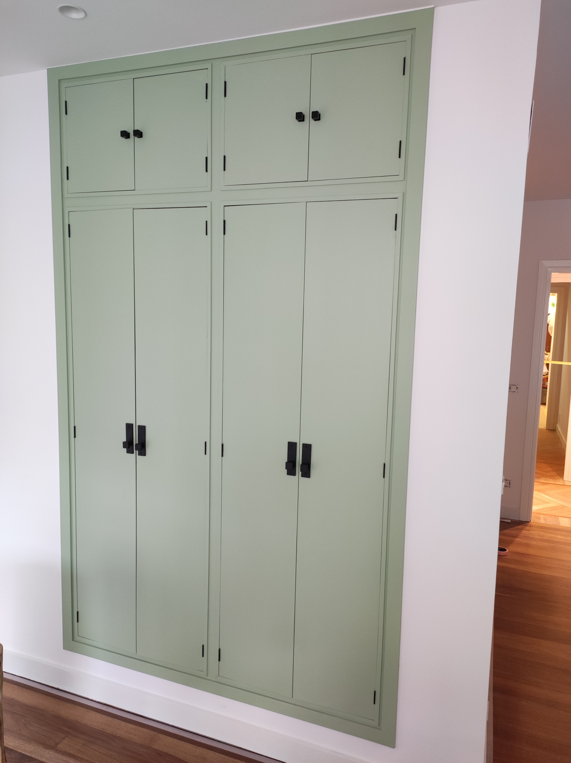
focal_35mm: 25
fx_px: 551
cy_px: 382
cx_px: 286
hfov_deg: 54.8
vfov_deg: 69.4
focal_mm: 4.7
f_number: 1.79
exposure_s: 1/50
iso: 940
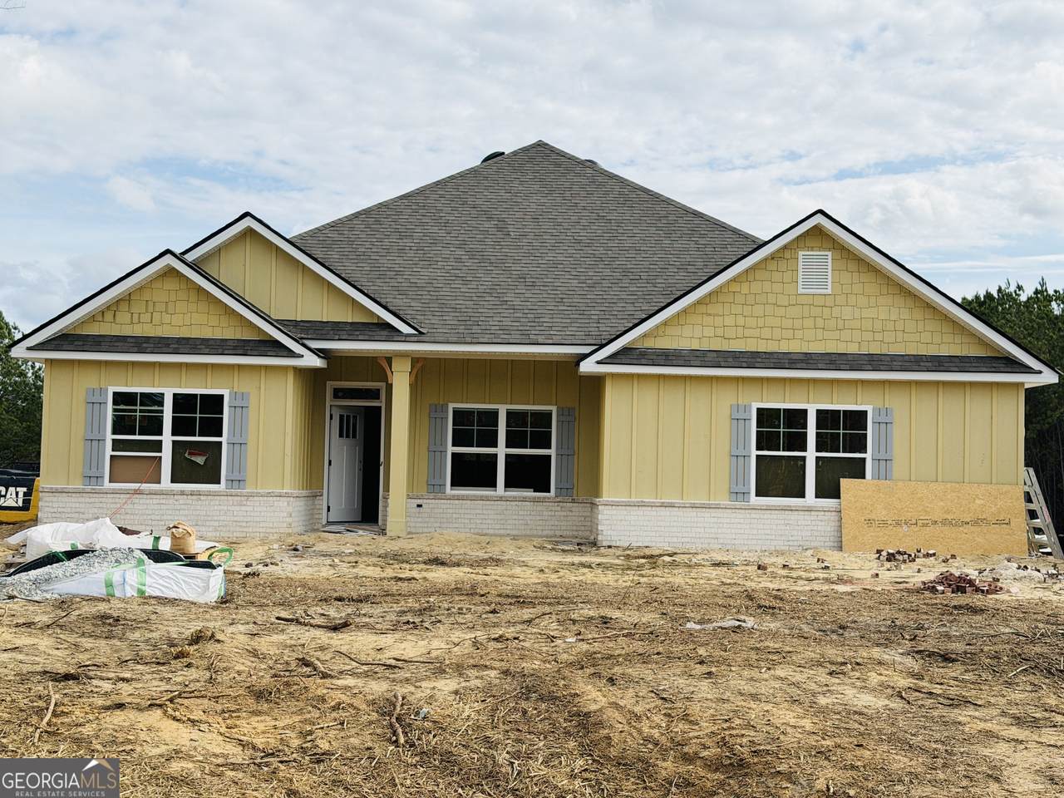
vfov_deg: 30.3
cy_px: 399
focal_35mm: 48
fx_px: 1475
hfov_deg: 39.7
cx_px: 532
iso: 80
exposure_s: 1/5587
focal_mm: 6.76
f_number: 1.78
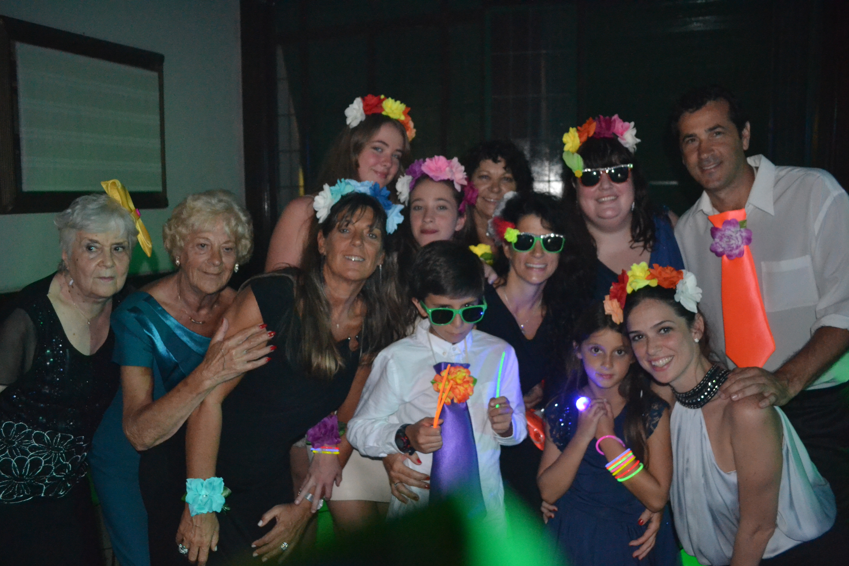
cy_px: 283
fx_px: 637
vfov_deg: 47.9
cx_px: 424
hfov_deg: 67.4
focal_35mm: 27
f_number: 3.5
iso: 3200
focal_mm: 18
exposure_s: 1/60
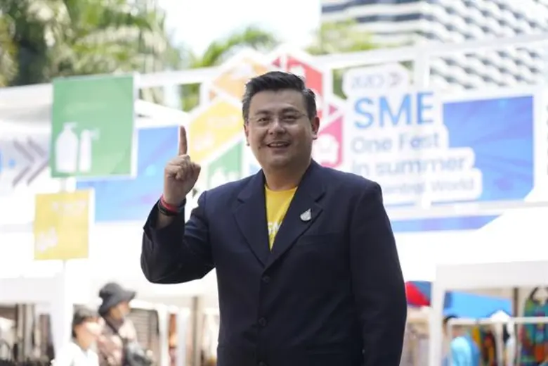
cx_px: 274
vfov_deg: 13.0
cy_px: 183
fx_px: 1598
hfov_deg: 19.5
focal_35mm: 105
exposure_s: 1/400
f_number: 4
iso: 320
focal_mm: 105
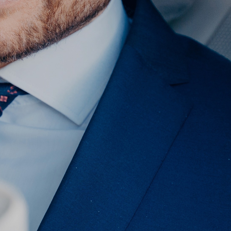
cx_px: -12
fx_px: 1903
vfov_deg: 6.9
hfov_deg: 6.9
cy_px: 38
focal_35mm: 252
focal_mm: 54
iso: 400
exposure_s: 1/320
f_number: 2.8
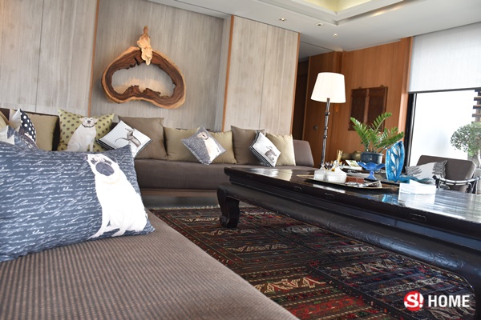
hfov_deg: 67.4
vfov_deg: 47.9
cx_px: 240
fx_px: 361
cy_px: 160
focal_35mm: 27
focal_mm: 18
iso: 800
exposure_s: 1/125
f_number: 5.6
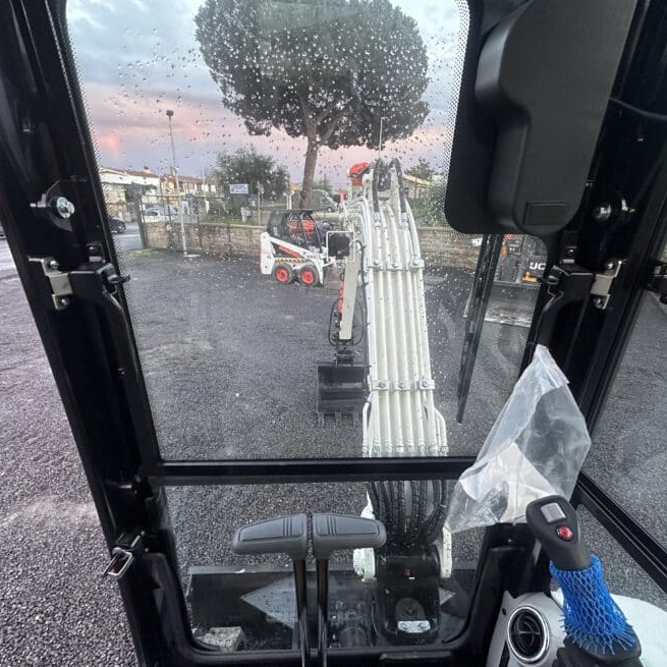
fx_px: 371
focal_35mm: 17
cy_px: 331
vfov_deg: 84.0
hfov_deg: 84.0
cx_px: 332
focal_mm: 2.22
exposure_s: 1/99
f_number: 2.2
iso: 320
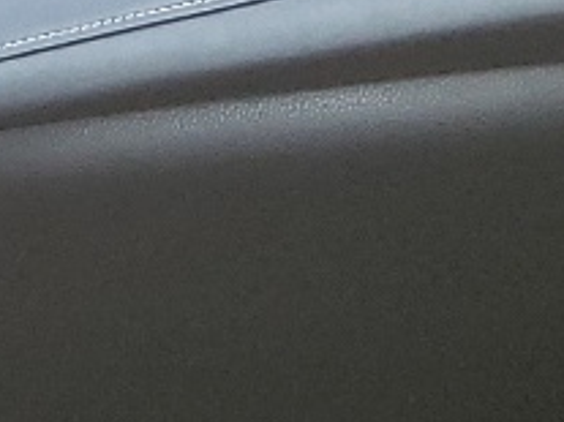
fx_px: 3273
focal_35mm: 201
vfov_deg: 7.1
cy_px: 849
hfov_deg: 8.6
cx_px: -954
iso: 84
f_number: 1.5
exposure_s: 1/120
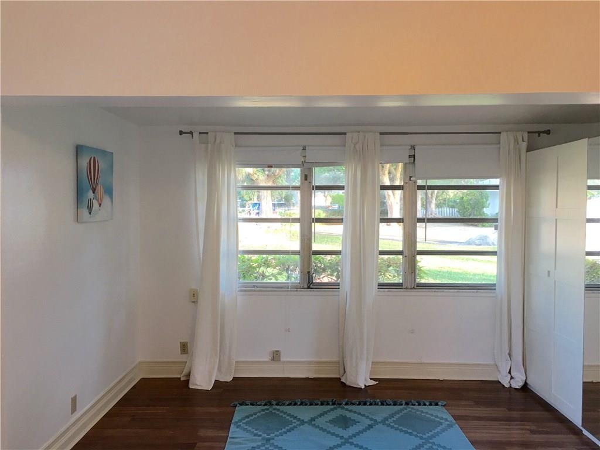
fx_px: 503
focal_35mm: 29
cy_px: 225
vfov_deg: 48.2
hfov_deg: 61.7
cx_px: 300
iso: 25
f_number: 2.2
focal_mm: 4.15
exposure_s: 1/15
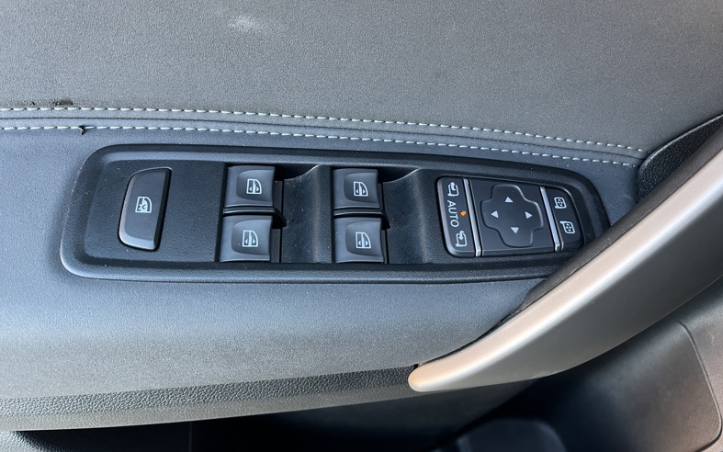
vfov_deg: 44.3
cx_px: 357
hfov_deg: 66.5
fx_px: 552
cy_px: 182
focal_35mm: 28
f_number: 1.6
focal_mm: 5.1
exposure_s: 1/65
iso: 125
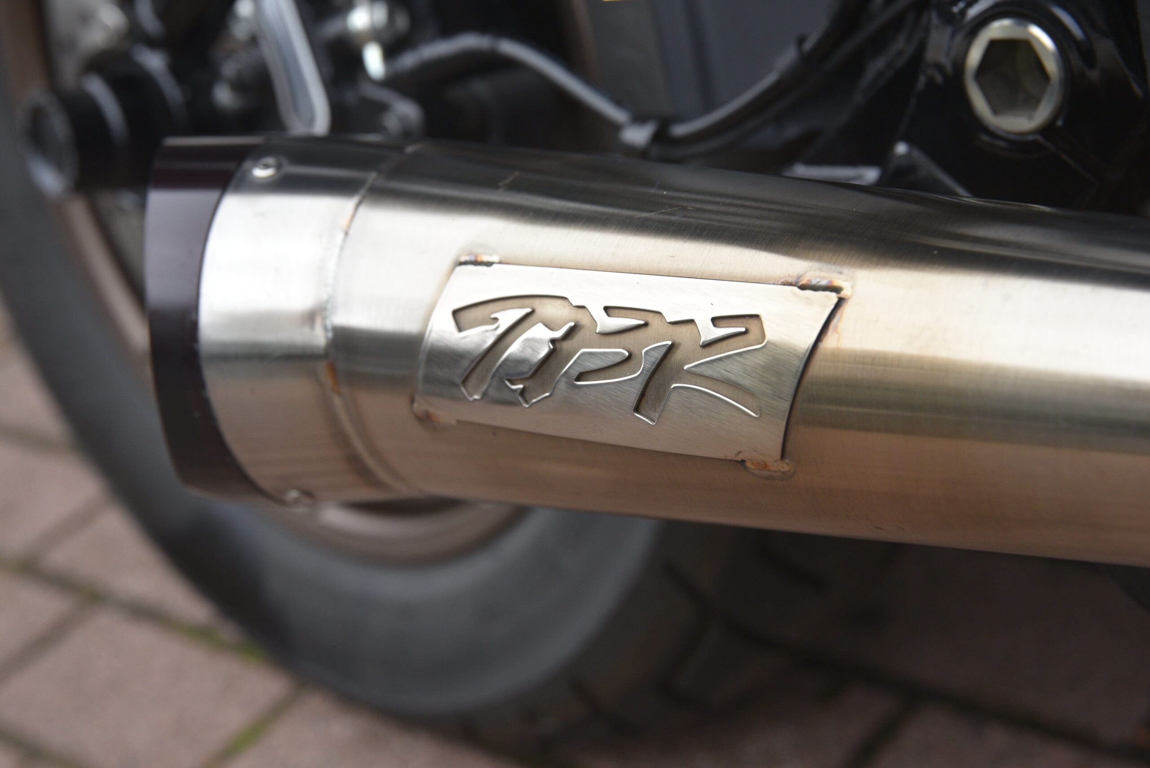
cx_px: 575
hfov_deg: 28.8
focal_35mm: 70
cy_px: 384
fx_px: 2237
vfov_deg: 19.5
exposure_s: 1/250
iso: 1000
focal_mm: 70
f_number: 8
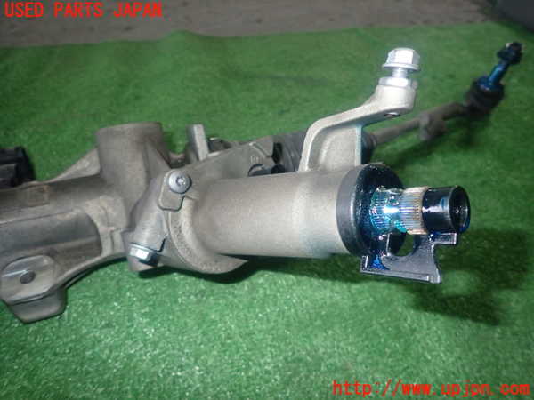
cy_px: 200
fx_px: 386
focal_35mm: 25
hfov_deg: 69.4
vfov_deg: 54.9
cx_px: 267
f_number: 5.6
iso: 400
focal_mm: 4.5
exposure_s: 1/30
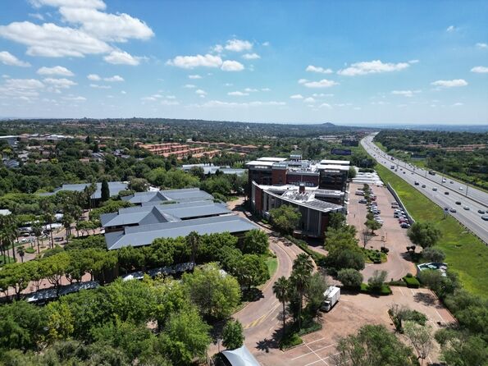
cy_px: 183
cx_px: 244
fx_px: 338
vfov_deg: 56.8
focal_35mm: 24
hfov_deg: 71.6
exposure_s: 1/3200
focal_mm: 6.72
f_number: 1.7
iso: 120
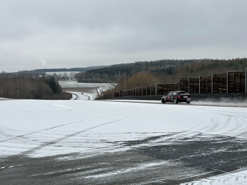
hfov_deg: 39.7
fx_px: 343
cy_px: 92
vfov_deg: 30.3
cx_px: 124
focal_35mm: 48
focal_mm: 6.86
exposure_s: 1/442
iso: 64
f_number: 1.78
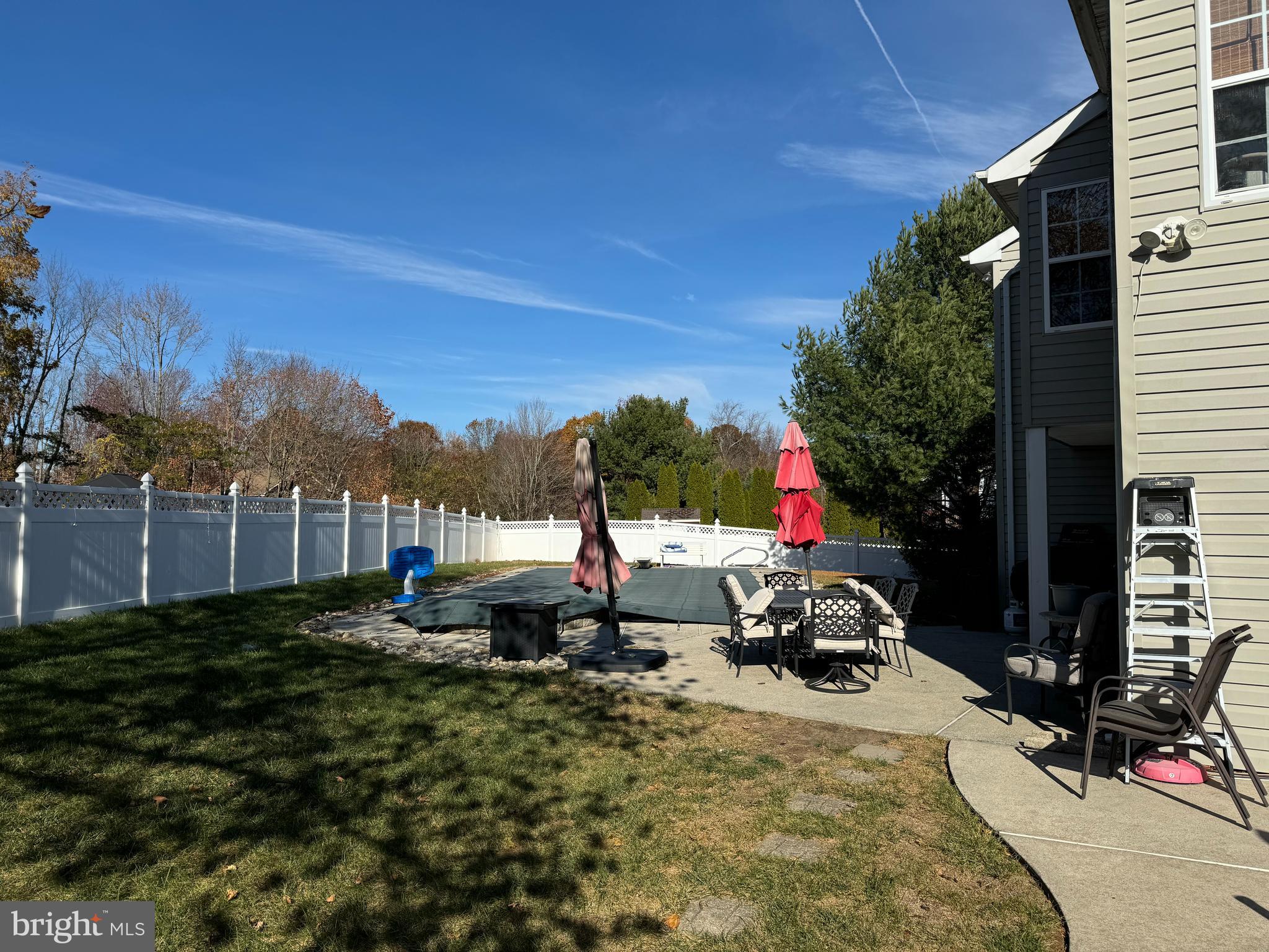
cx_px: 634
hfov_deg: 71.6
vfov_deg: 56.8
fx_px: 880
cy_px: 476
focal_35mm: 24
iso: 80
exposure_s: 1/6410
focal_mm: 6.76
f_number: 1.78
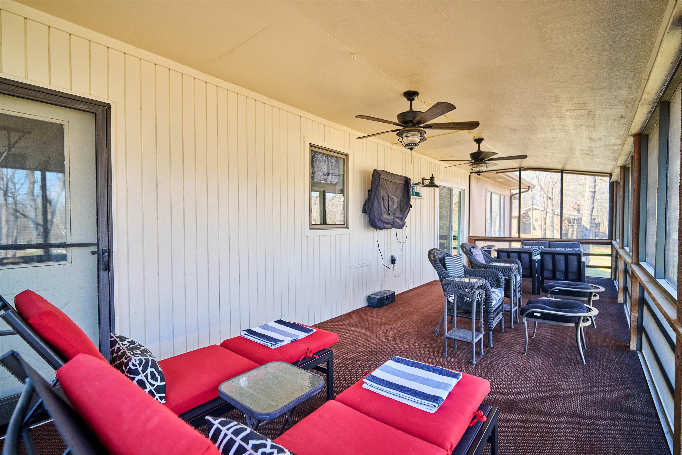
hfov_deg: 96.7
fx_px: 303
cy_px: 228
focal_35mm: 16
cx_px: 341
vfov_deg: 73.7
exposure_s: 1/400
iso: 1600
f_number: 3.5
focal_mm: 16
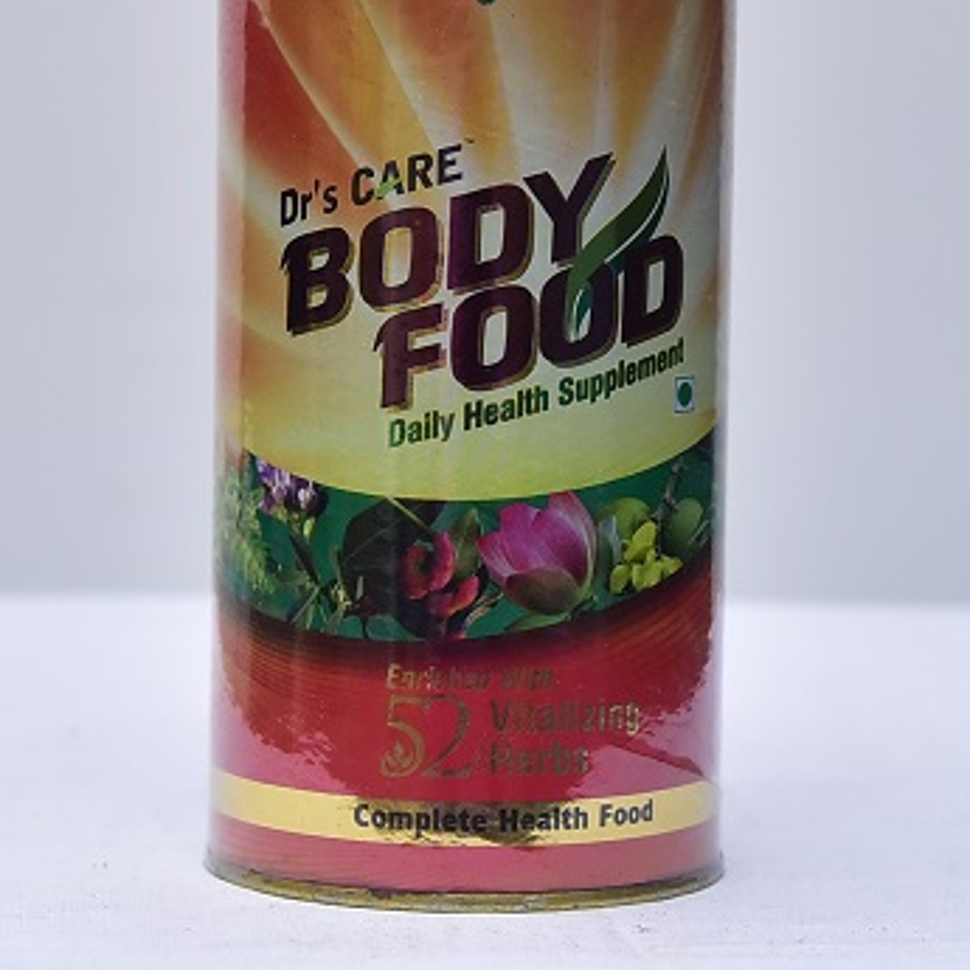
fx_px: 2378
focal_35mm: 75
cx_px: 489
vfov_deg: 23.0
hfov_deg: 23.1
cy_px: 394
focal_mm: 58
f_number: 4
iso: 1250
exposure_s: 1/160
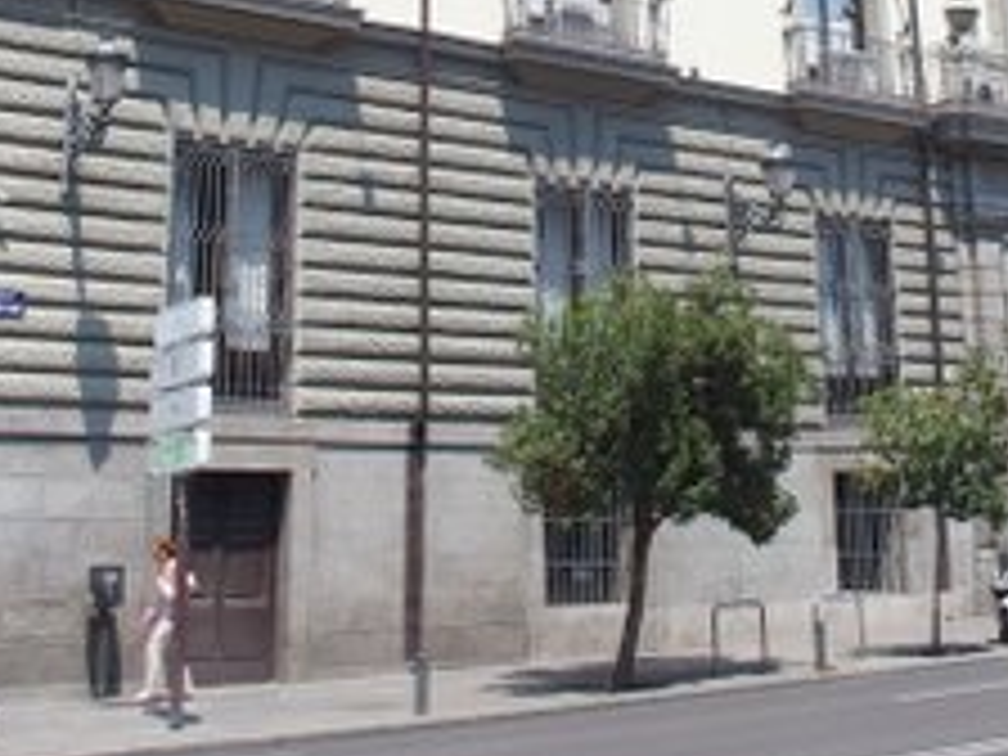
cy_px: -22
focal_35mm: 60
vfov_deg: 23.3
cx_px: 621
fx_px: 1747
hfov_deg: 32.1
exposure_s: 1/1000
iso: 100
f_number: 3.5
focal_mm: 6
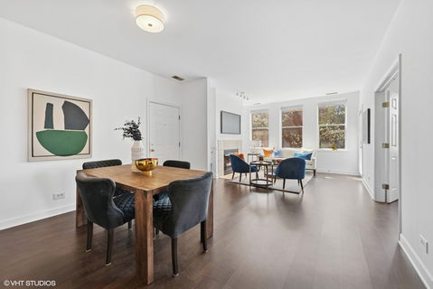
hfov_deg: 104.2
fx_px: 168
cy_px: 144
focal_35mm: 14
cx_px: 216
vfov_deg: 81.3
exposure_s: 1/15
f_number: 8
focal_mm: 14
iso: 200
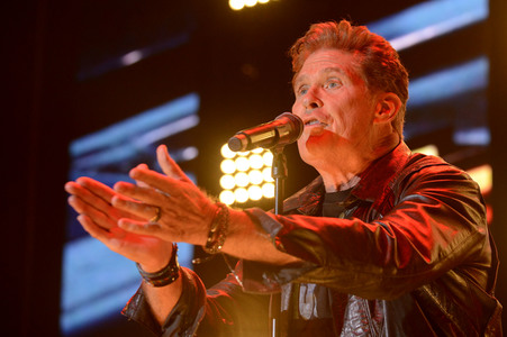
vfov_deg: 12.4
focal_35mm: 110
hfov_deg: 18.6
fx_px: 1548
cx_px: 254
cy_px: 168
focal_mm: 110
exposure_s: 1/320
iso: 2500
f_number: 5
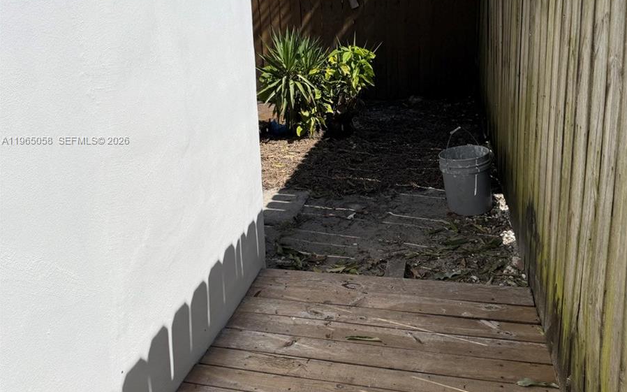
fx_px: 581
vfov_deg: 37.0
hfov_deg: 56.7
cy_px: 141
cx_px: 314
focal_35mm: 34
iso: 80
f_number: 1.78
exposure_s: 1/8130
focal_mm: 6.76
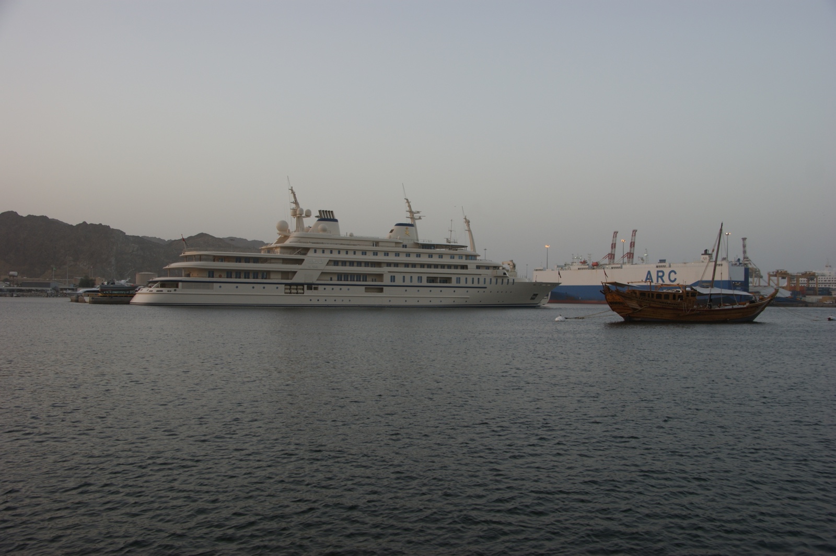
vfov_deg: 39.9
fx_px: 766
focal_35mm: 33
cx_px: 418
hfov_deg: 57.3
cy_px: 278
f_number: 5.6
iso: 100
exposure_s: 1/60
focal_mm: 22
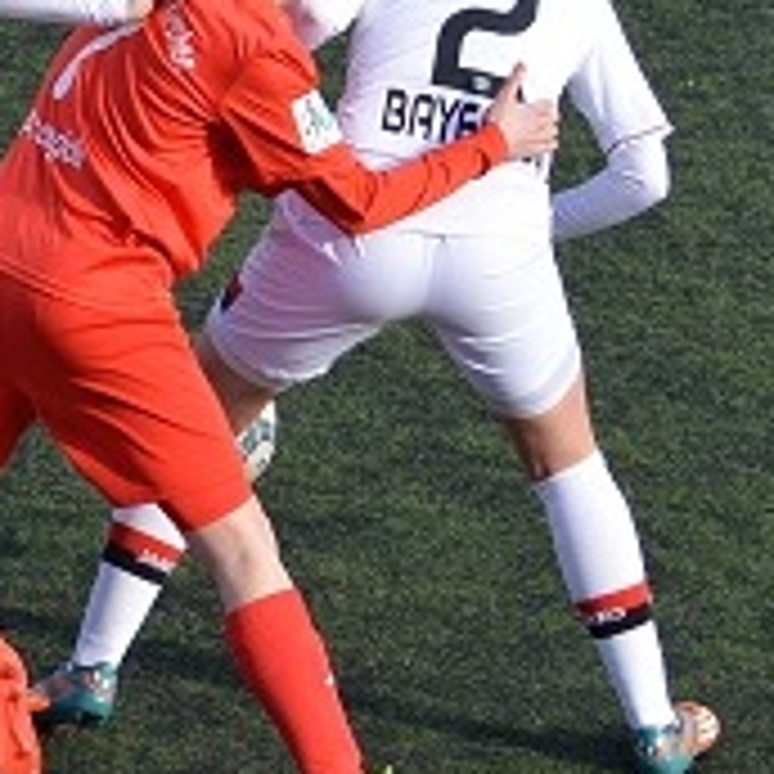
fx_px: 6425
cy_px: 234
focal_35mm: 254
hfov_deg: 6.9
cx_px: 178
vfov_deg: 6.9
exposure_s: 1/1250
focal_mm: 85
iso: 400
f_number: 5
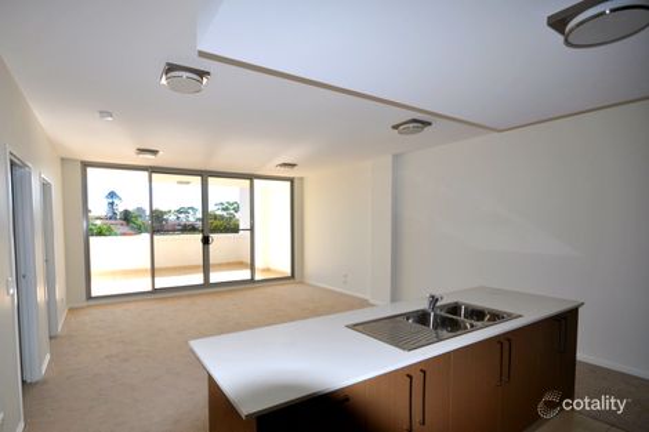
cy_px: 216
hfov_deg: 100.4
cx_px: 324
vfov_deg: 77.3
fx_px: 270
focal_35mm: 15
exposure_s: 1/200
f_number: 7.1
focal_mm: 10
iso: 200
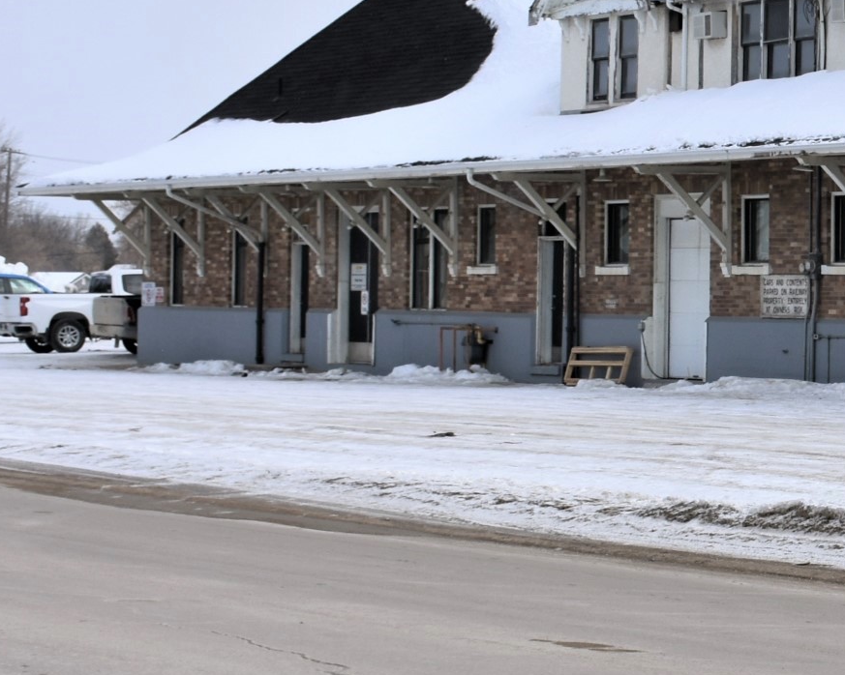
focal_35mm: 131
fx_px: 3266
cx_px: 1149
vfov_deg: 11.8
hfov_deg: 14.1
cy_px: 230
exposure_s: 1/500
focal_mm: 27
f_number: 8
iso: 125
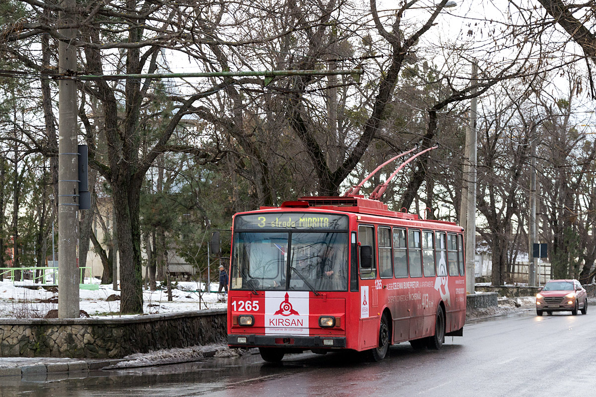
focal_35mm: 78
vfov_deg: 17.5
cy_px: 198
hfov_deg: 26.0
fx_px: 1291
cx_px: 298
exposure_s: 1/200
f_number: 5
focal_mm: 52
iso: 500
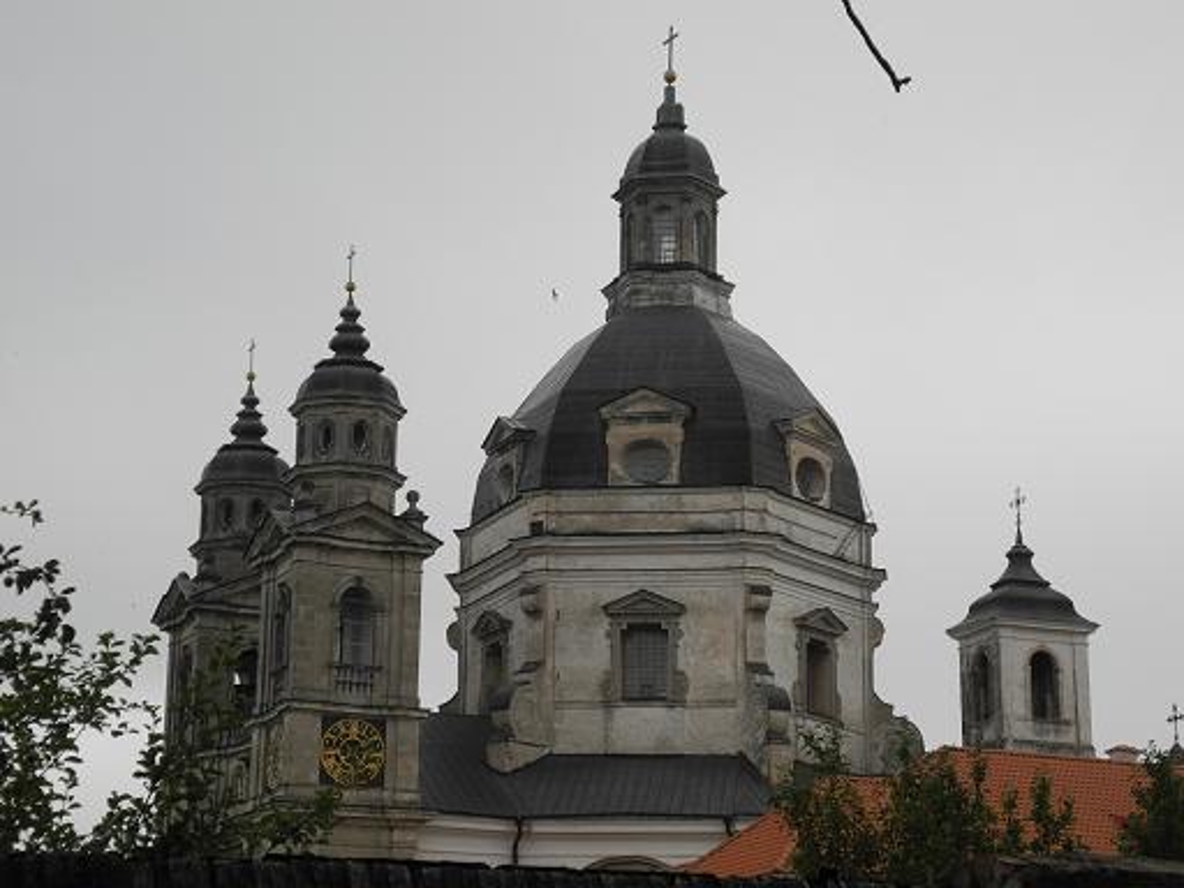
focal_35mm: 85
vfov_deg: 17.4
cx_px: 592
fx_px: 2907
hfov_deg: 23.0
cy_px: 444
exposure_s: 1/800
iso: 100
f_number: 4
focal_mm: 18.1
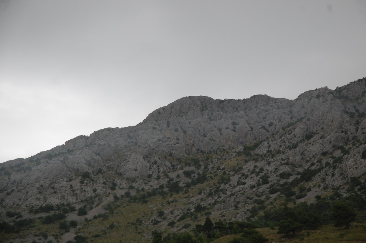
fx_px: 1067
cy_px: 122
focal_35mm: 105
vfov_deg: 13.0
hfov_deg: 19.5
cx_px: 183
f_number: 5
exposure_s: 1/400
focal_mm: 70
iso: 400
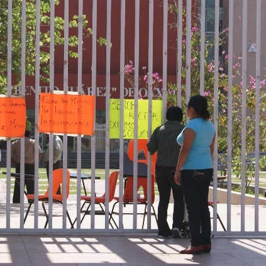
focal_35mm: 135
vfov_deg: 12.9
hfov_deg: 12.9
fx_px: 1174
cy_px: 134
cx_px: 74
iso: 100
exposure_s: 1/160
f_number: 9
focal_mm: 70
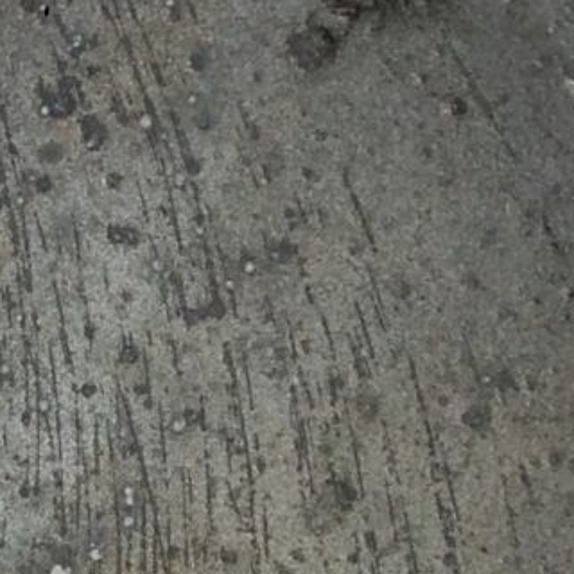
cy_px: 673
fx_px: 4371
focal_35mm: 233
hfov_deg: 7.1
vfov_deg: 7.5
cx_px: -734
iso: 50
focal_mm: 4.12
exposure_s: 1/455
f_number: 2.4
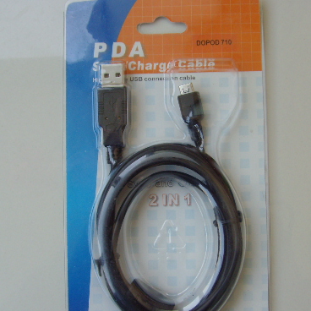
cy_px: 174
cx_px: 164
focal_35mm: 60
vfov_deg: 28.6
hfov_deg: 28.6
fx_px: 610
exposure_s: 1/90
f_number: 3.5
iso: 80
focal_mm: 6.6
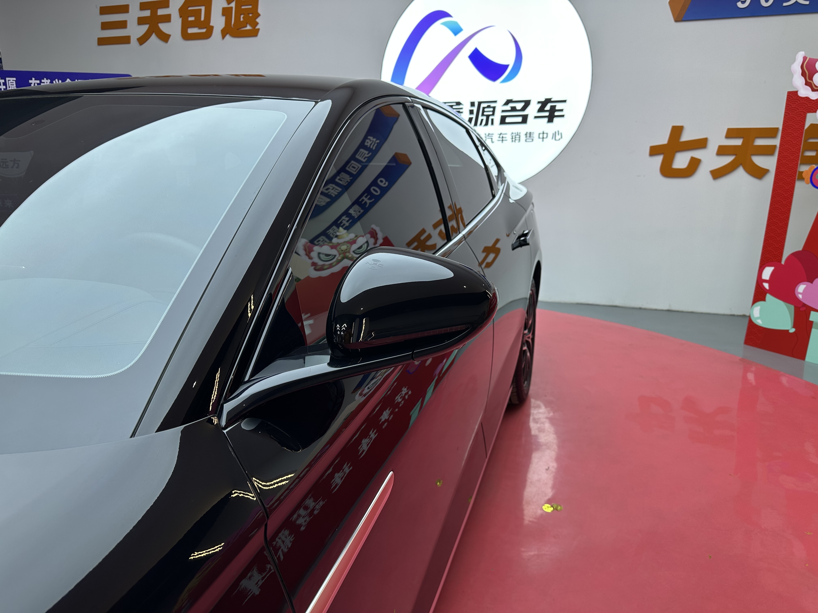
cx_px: 409
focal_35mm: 24
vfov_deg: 56.8
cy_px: 306
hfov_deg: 71.6
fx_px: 567
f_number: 1.78
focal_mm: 6.86
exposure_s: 1/100
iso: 64
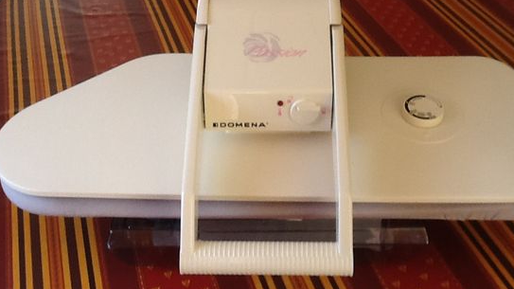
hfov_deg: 39.2
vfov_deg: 22.5
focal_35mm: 53
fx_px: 722
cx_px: 275
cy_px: 102
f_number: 2.4
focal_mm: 2.03
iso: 40
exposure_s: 1/30
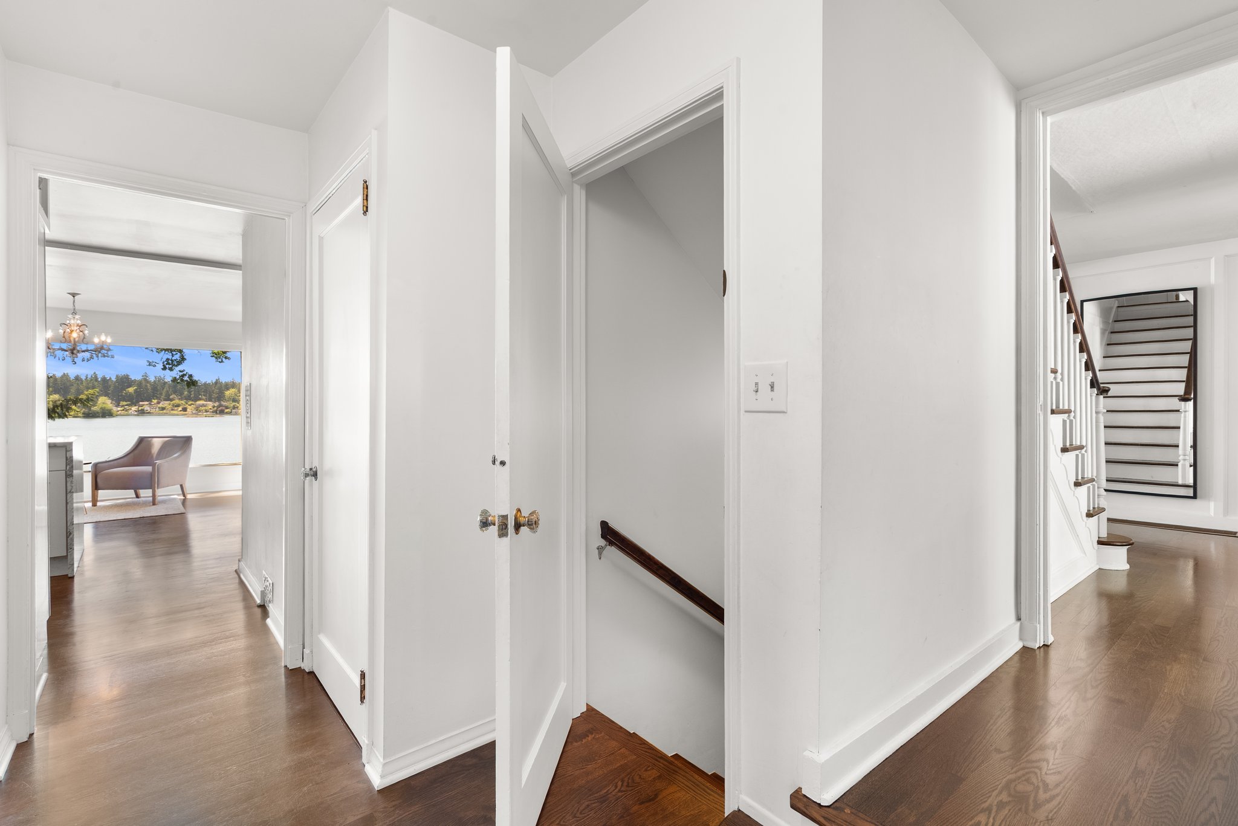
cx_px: 619
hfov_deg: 96.7
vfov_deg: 73.8
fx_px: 550
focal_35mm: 16
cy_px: 413
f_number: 8
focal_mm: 16
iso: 500
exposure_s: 1
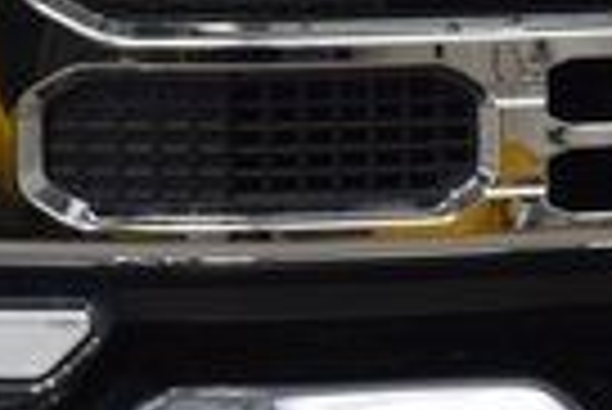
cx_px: 1256
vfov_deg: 4.2
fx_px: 5531
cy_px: -56
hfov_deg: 6.2
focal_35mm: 325
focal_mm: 46
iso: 1600
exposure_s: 1/60
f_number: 8
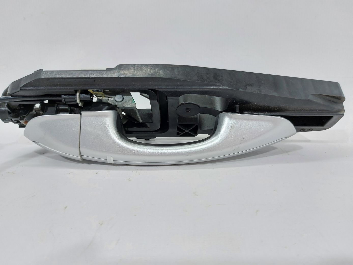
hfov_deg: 71.6
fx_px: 245
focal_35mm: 24
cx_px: 176
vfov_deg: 56.8
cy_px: 132
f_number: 1.8
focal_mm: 5.23
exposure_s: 1/50
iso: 80
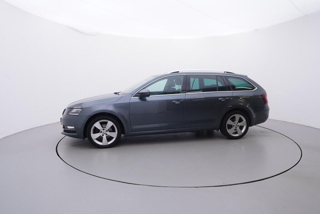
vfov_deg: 56.2
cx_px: 160
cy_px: 107
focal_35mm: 22
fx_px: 200
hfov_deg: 77.3
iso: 200
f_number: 5
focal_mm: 15
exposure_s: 1/80
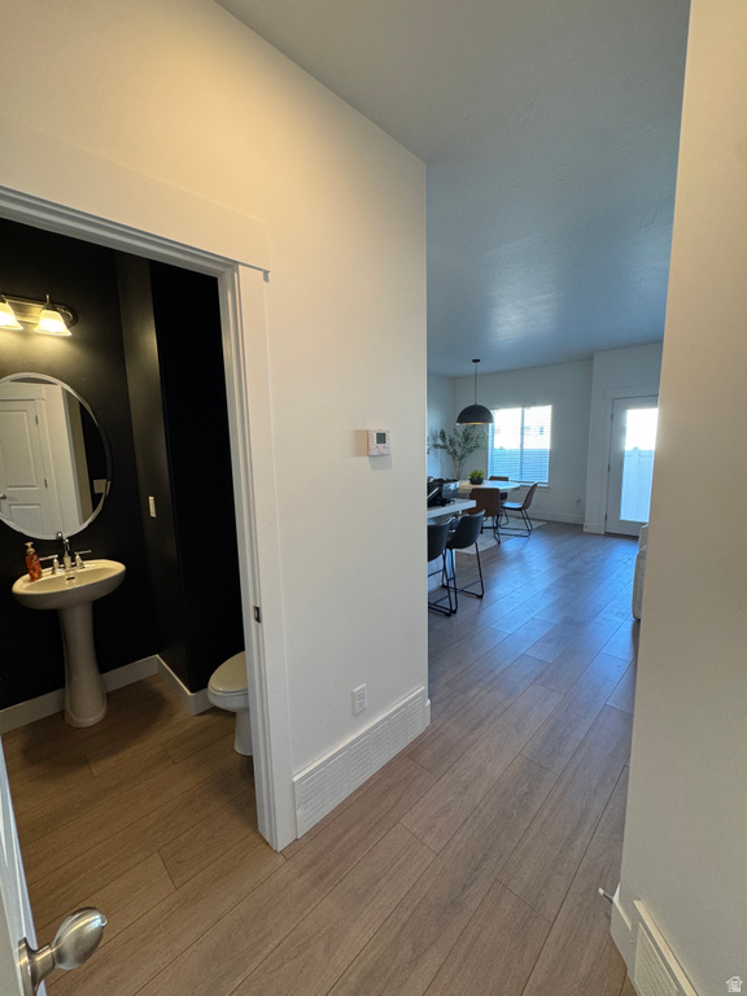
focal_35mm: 14
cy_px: 498
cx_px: 374
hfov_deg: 85.7
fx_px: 403
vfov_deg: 102.1
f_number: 2.2
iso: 160
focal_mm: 2.22
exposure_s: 1/120
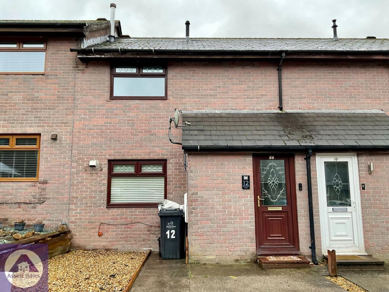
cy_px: 146
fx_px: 326
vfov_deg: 48.2
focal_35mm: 29
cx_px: 194
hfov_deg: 61.7
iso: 40
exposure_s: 1/122
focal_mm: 3
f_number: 1.8
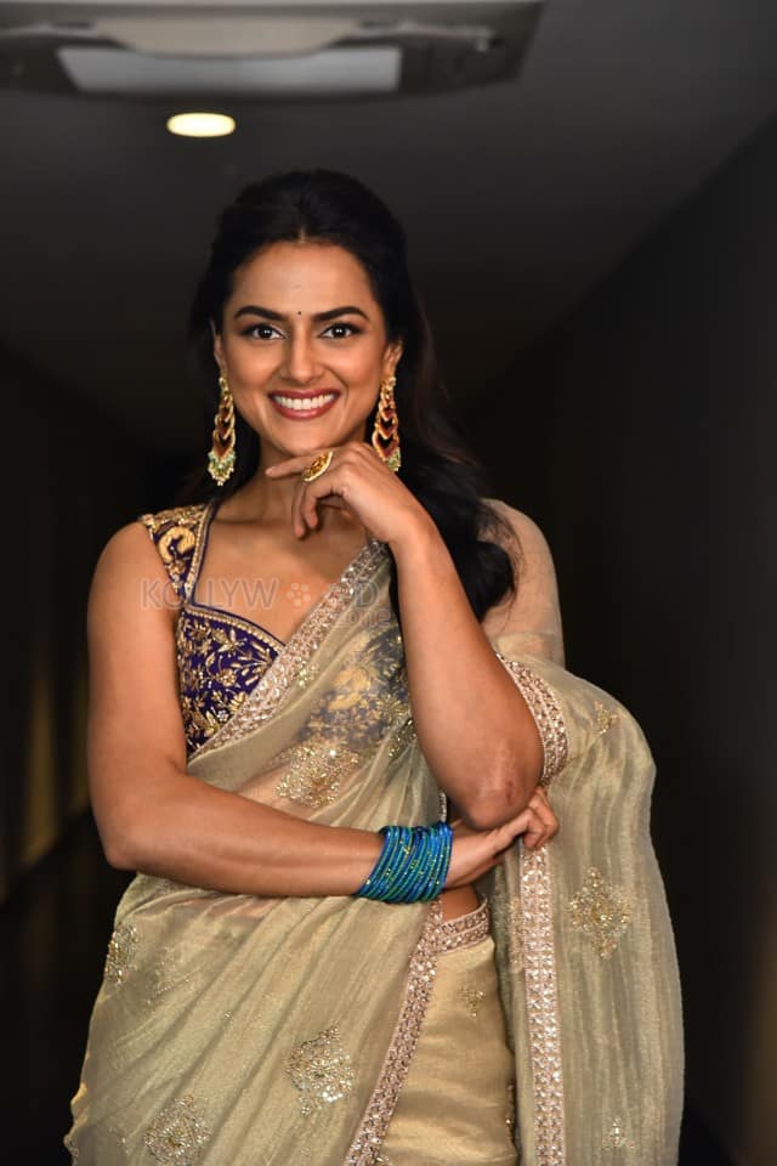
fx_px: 3885
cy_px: 583
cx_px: 388
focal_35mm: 120
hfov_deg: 11.4
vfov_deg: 17.1
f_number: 5
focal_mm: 120
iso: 1250
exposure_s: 1/125
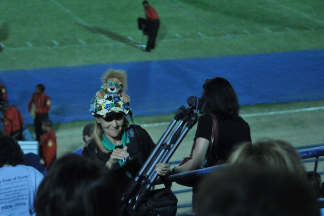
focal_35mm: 99
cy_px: 115
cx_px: 119
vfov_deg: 13.8
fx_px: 891
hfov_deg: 20.6
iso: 1600
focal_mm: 52
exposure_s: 1/200
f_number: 2.8
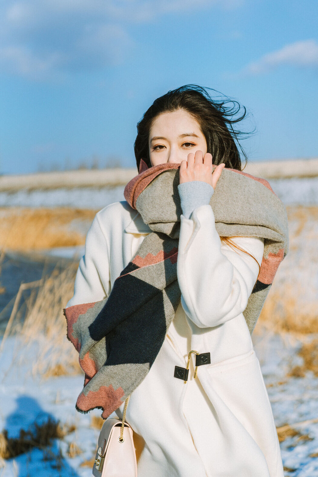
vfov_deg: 36.2
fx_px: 729
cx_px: 159
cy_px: 238
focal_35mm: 55
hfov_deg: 24.6
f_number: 2.8
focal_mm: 55
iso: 100
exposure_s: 1/4000
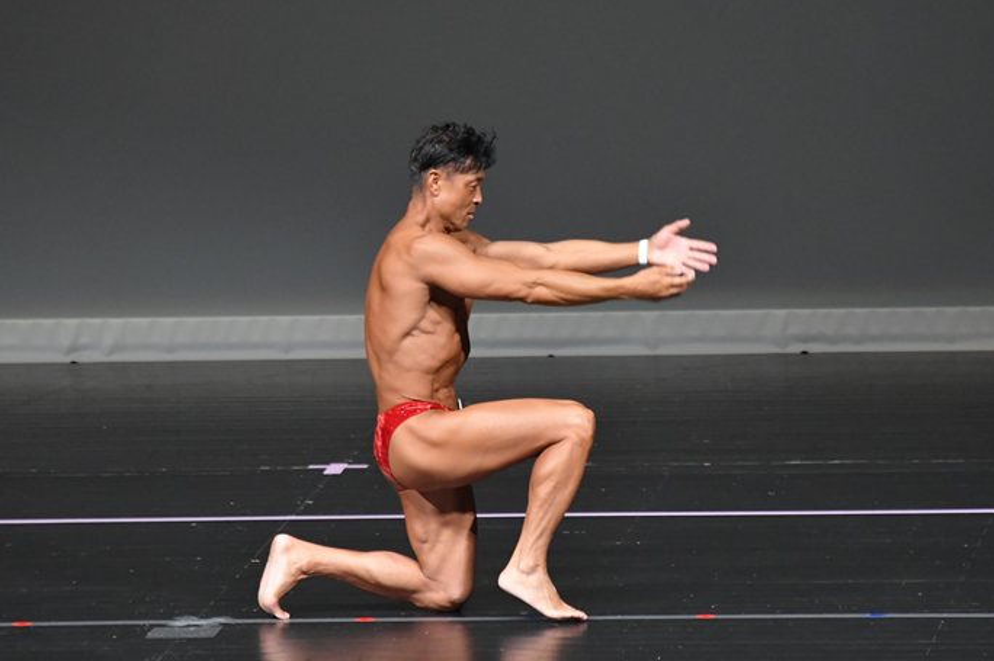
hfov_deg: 4.9
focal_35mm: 425
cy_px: 362
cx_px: 505
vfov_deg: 3.2
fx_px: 11726
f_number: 5.6
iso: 4000
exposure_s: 1/400
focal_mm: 250
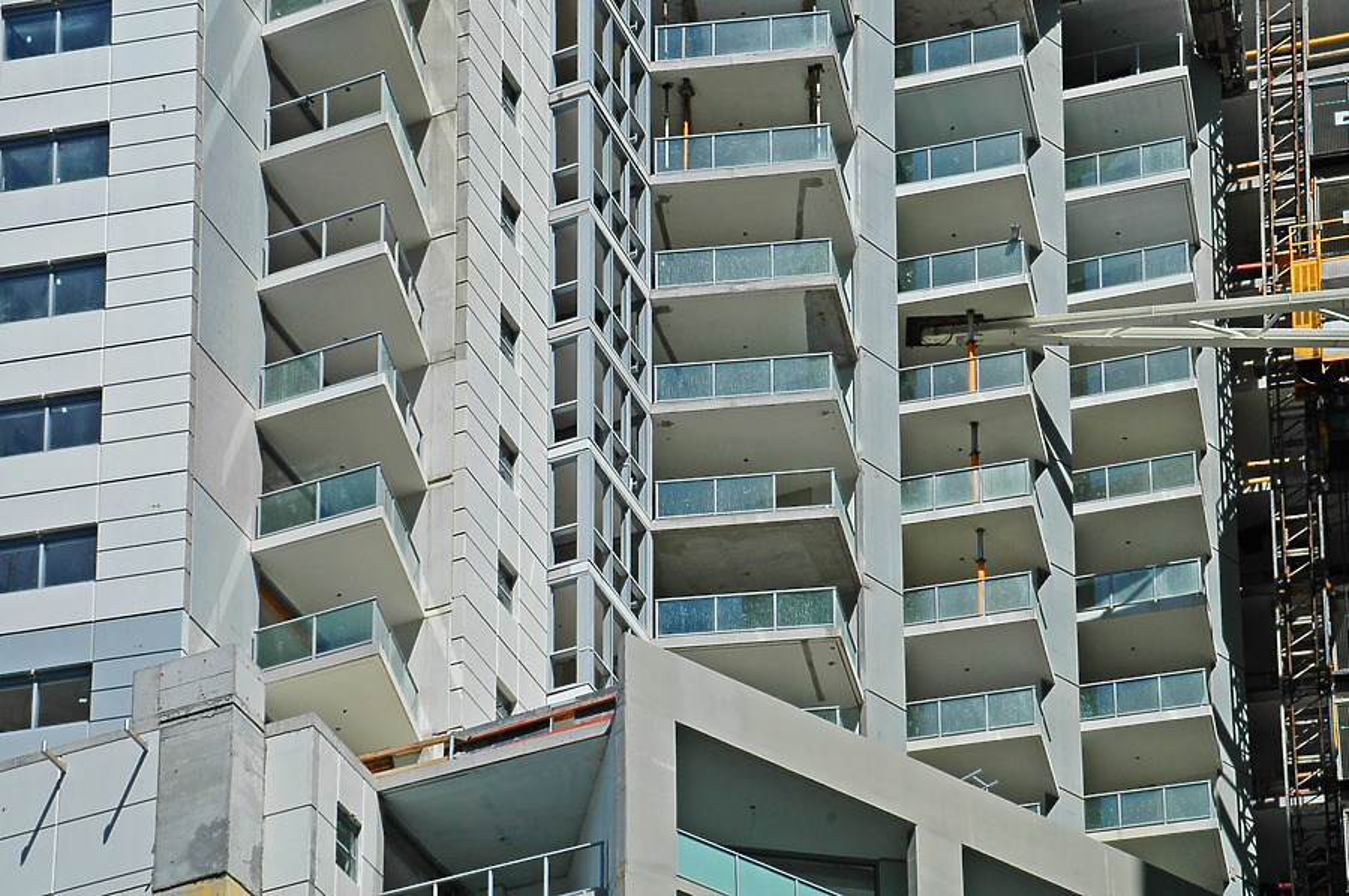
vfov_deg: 12.2
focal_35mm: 112
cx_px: 674
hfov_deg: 18.2
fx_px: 4211
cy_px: 448
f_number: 11
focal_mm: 75
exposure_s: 1/500
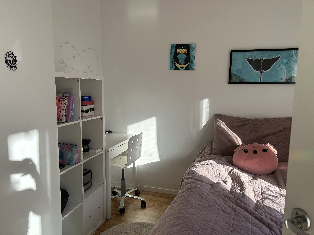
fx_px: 236
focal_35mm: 26
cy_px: 118
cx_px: 157
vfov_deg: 53.1
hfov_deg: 67.3
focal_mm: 5.7
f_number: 1.5
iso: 50
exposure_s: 1/389
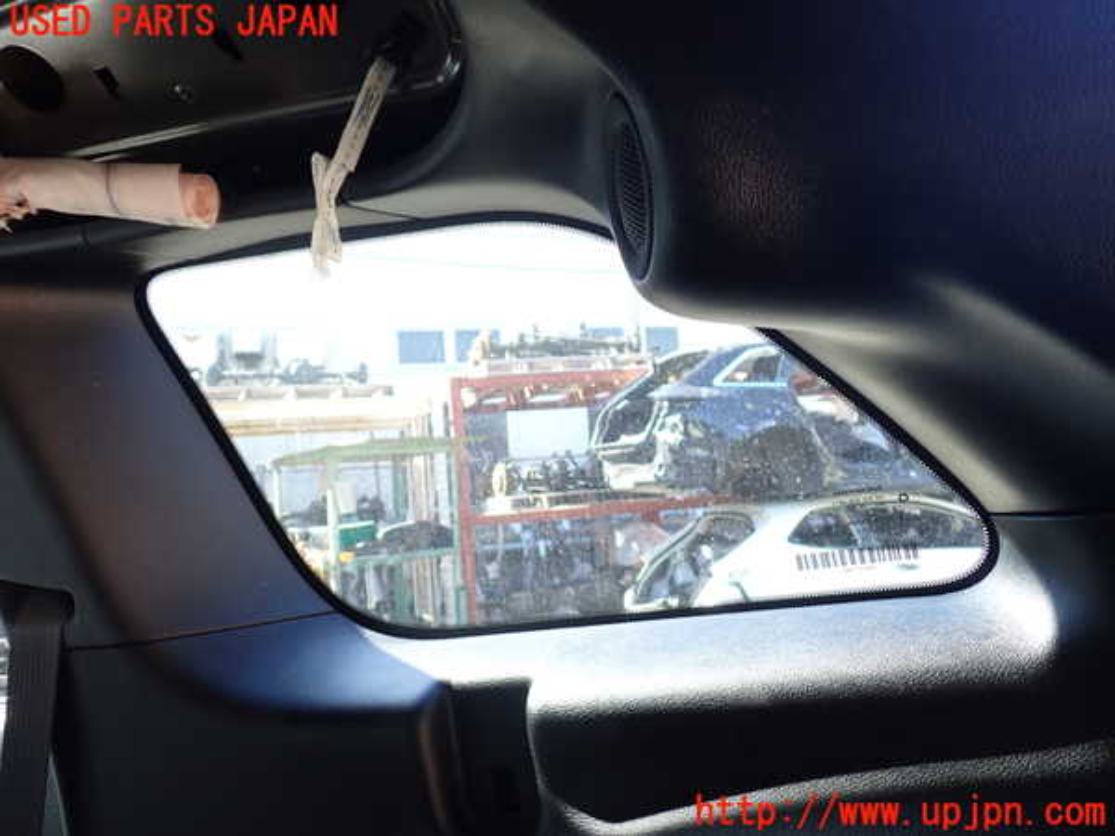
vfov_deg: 46.8
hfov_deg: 60.0
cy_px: 418
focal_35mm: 30
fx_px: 966
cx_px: 558
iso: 200
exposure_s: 1/60
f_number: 2.3
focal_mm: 5.4
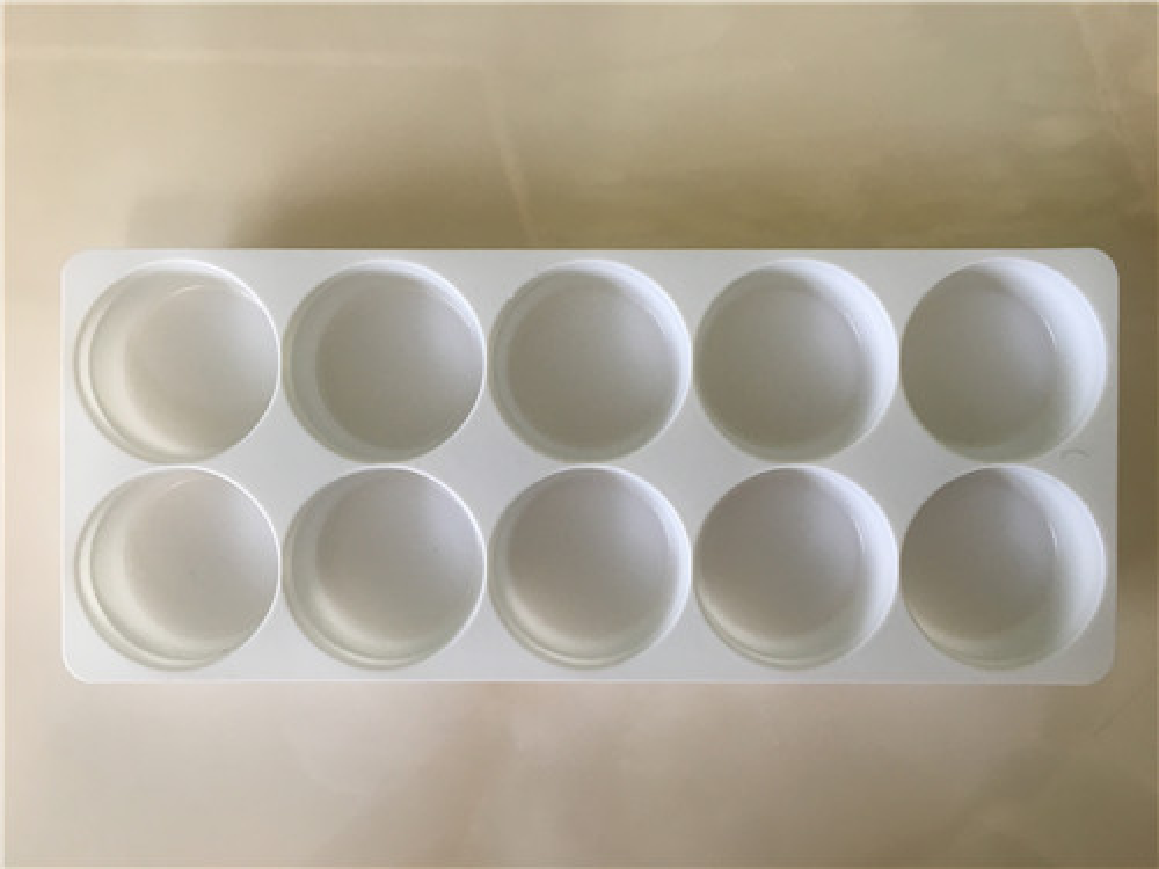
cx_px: 580
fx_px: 971
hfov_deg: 61.7
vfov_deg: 48.2
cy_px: 434
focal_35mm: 29
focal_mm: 4.15
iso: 50
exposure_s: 1/33
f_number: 2.2
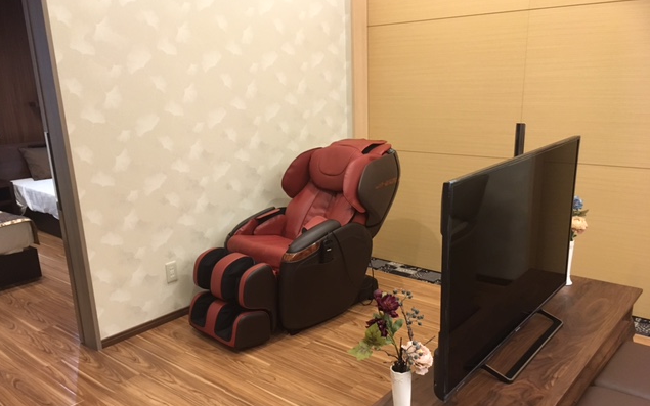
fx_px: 549
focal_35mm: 31
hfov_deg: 61.2
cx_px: 323
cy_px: 231
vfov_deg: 40.5
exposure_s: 1/30
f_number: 2.2
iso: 160
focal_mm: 4.15
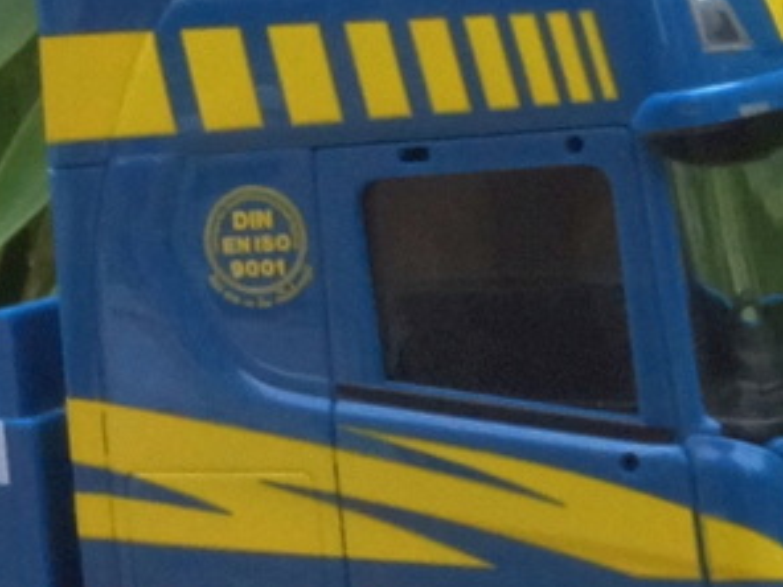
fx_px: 4841
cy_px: 165
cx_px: -812
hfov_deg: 8.7
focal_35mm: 214
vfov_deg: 6.9
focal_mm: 22
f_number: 25
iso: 800
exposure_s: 1/60
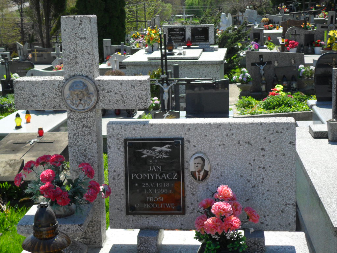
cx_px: 168
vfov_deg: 19.9
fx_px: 720
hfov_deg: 26.3
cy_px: 126
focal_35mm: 74
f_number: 3.9
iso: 100
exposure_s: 1/500
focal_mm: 13.2
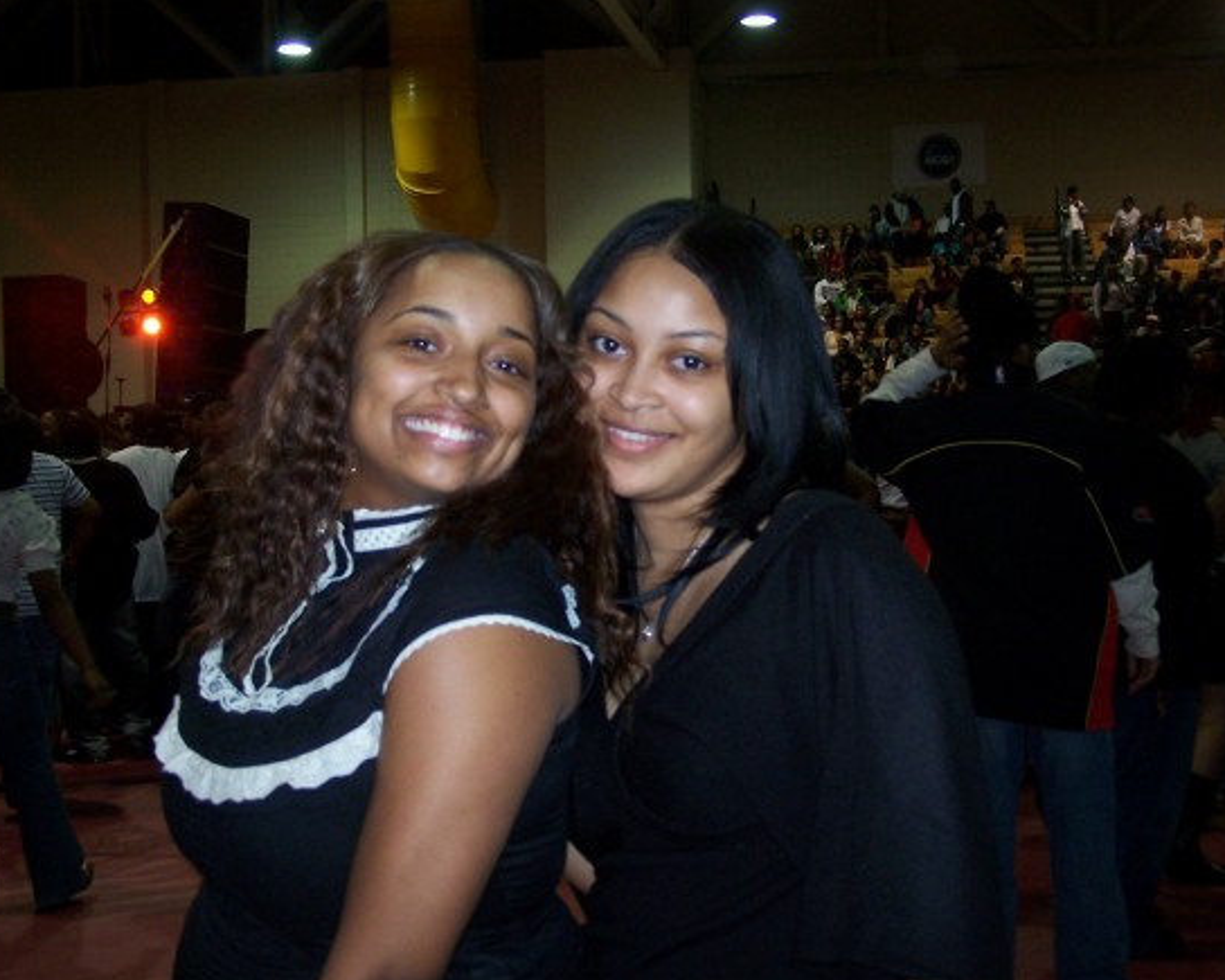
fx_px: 1885
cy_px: 488
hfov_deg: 36.0
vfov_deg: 29.1
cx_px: 649
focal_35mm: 52
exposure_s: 1/60
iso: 140
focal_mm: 8
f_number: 3
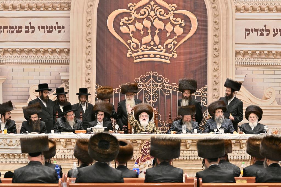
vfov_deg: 13.0
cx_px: 140
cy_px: 94
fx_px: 819
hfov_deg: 19.5
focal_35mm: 105
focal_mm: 70
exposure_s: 1/400
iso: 320
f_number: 2.8
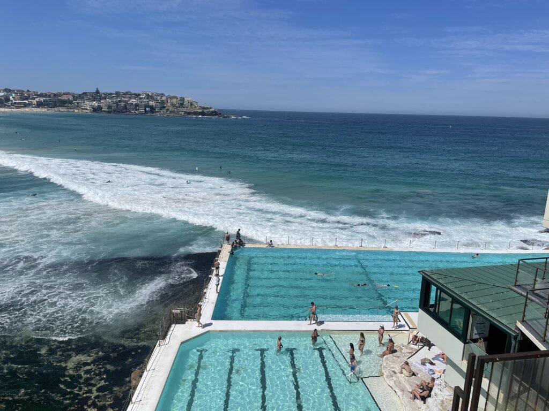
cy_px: 206
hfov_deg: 67.3
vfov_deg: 53.1
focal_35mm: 26
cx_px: 274
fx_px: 412
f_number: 1.6
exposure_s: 1/9804
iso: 32
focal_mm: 4.2
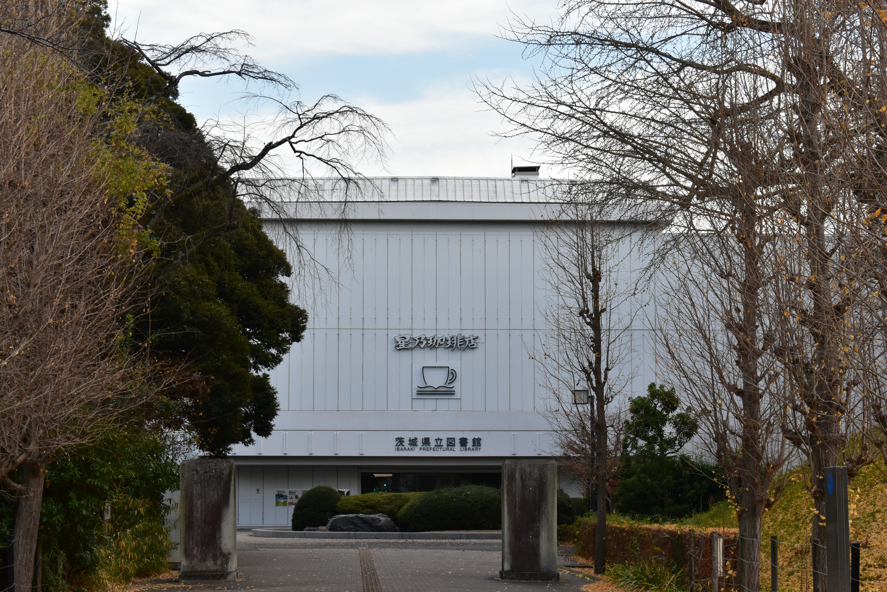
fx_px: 2033
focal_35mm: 82
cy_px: 296
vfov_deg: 16.6
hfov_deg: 24.6
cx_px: 444
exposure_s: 1/400
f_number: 8
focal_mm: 55
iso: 800
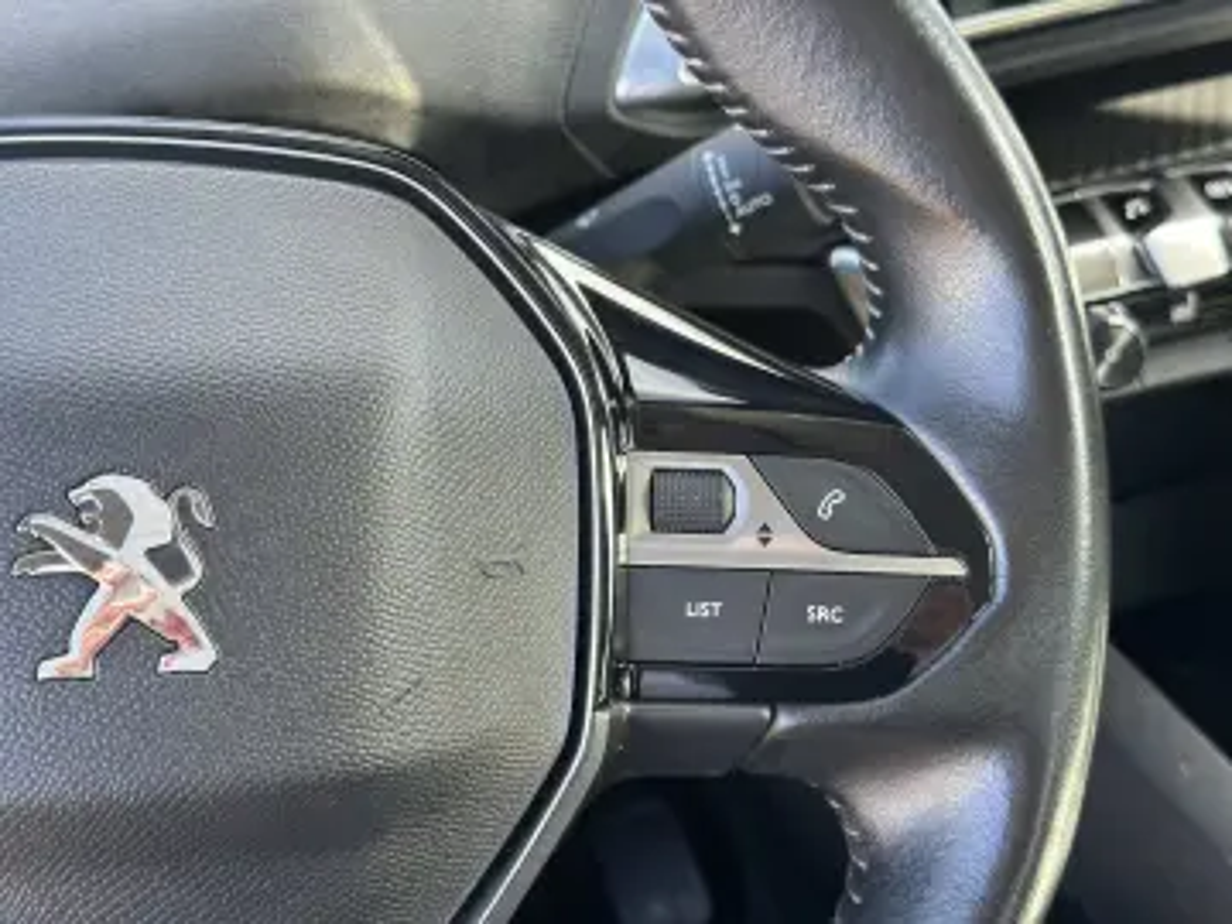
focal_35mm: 48
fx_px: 1708
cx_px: 616
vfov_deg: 30.3
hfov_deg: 39.7
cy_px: 462
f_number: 1.78
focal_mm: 6.86
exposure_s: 1/121
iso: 125
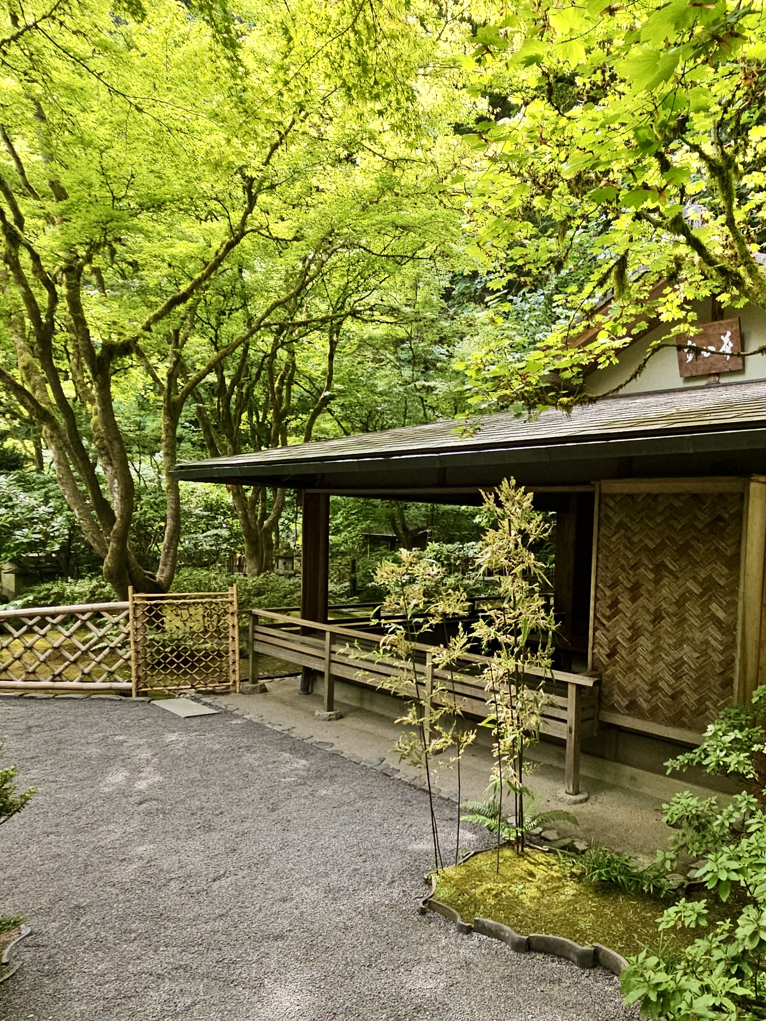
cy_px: 591
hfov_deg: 55.7
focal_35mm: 23
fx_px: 679
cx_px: 586
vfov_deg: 73.4
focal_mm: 2.2
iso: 64
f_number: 2.2
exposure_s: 1/120
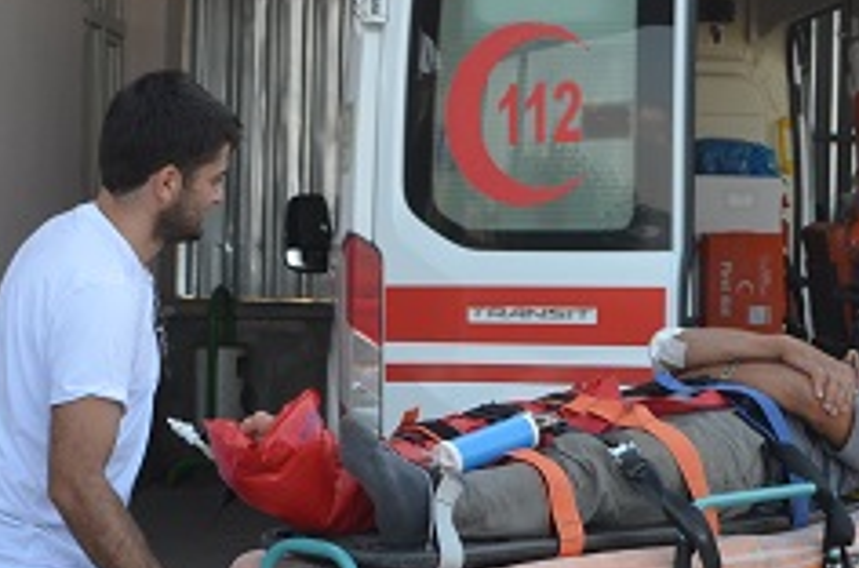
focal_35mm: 105
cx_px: 506
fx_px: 2499
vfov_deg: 12.9
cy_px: 382
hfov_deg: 19.5
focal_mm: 22
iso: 200
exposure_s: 1/160
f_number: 6.3
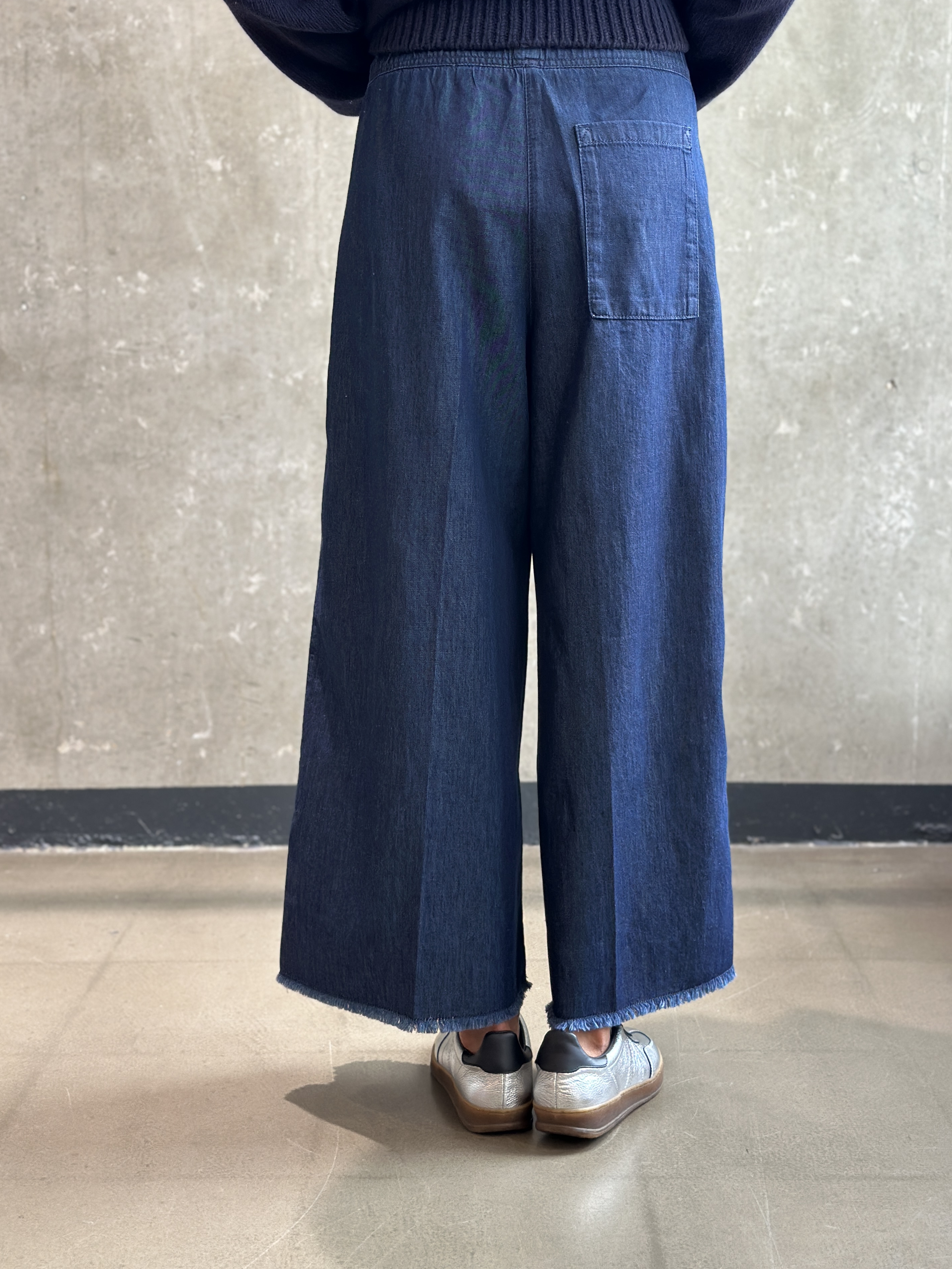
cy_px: 601
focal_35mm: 51
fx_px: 1870
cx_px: 482
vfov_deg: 37.5
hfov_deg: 28.6
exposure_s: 1/84
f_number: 1.78
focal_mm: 6.86
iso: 125
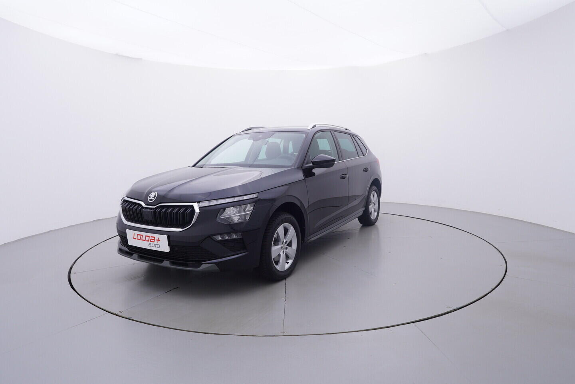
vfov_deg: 56.2
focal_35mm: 22
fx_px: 360
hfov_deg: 77.3
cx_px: 288
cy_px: 192
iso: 200
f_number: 5
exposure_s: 1/80
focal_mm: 15
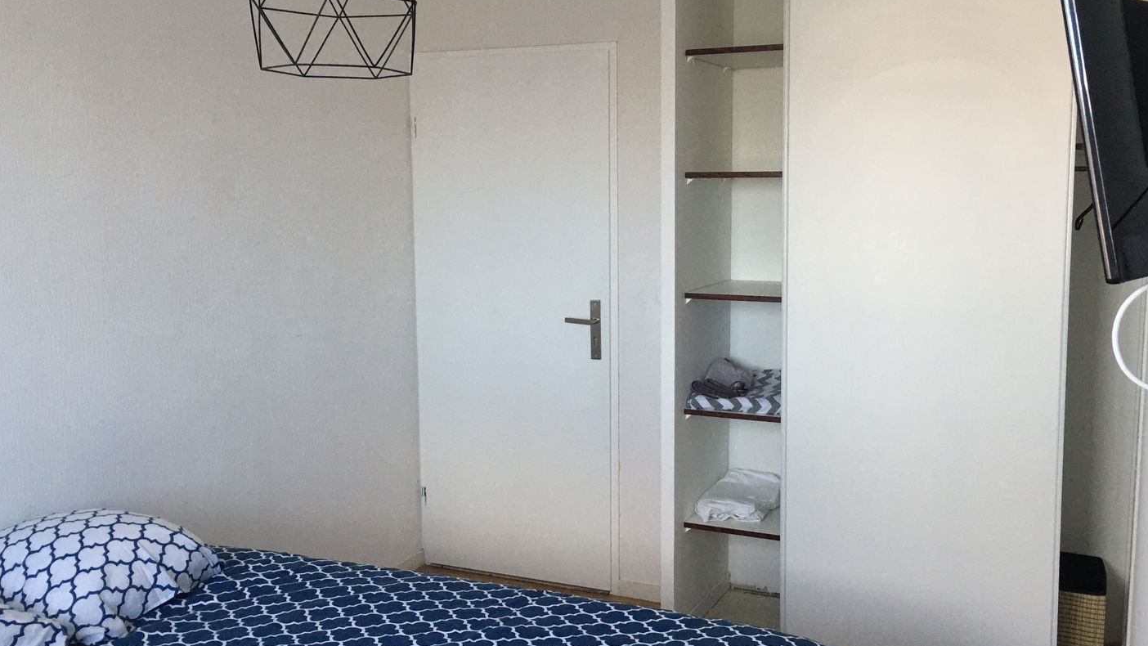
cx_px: 600
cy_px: 338
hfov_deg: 55.3
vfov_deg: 32.8
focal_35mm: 36
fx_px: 1096
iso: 50
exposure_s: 1/33
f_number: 2.2
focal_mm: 4.15
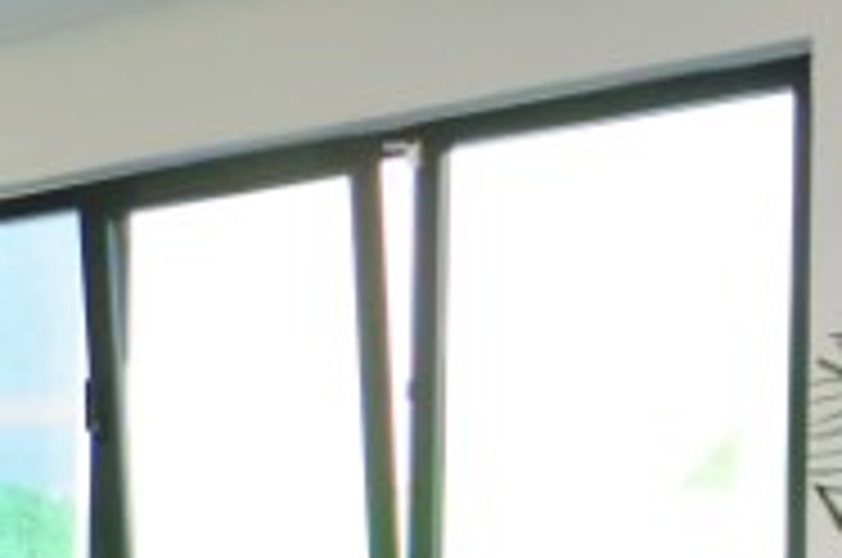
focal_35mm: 93
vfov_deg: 14.3
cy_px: 626
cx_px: -486
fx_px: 2171
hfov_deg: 18.8
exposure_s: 1/60
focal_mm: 10
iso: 400
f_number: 4
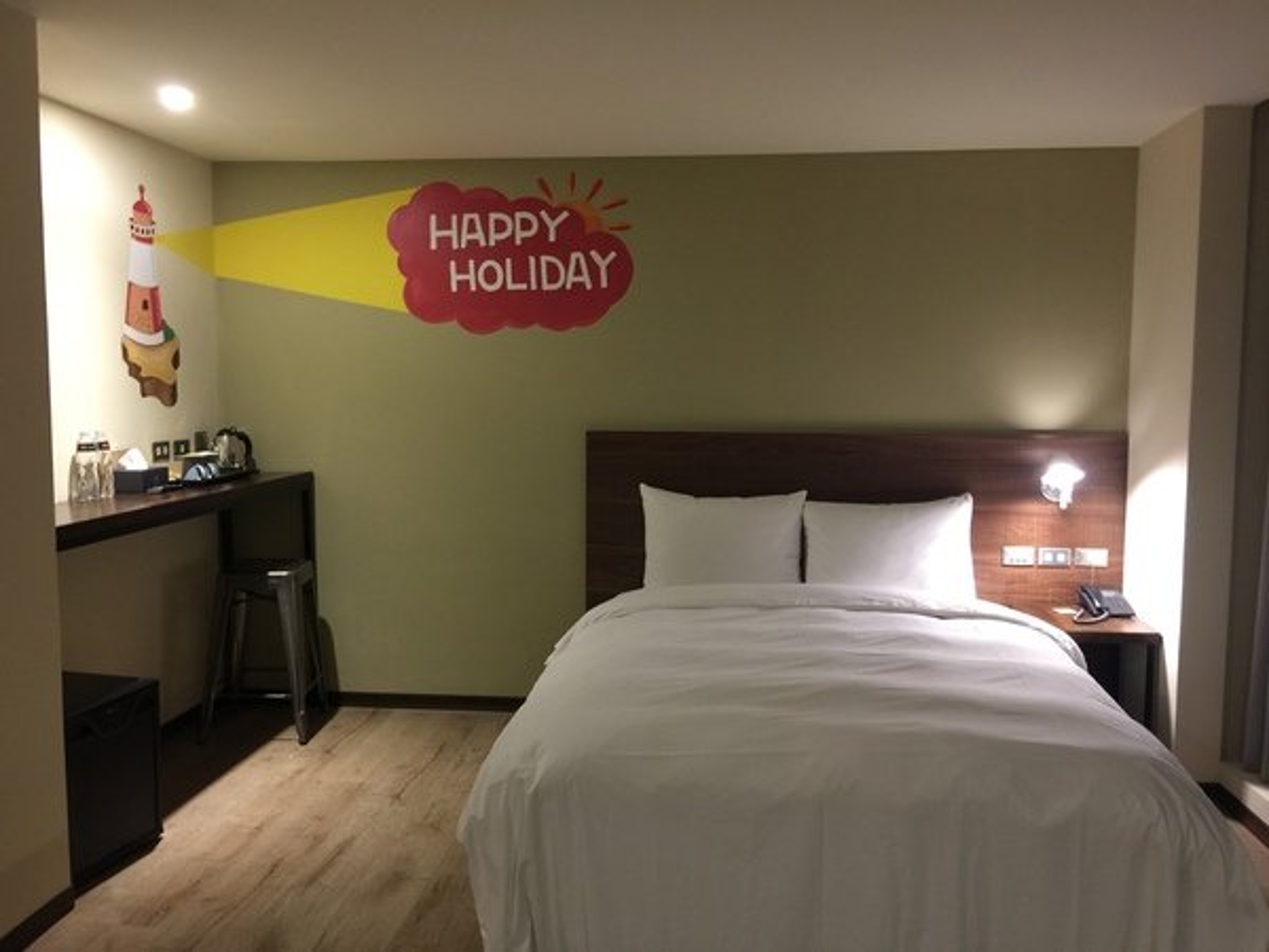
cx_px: 634
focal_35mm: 29
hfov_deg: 61.7
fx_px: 1063
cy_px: 476
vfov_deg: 48.2
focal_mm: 4.15
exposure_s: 1/4
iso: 64
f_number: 2.2
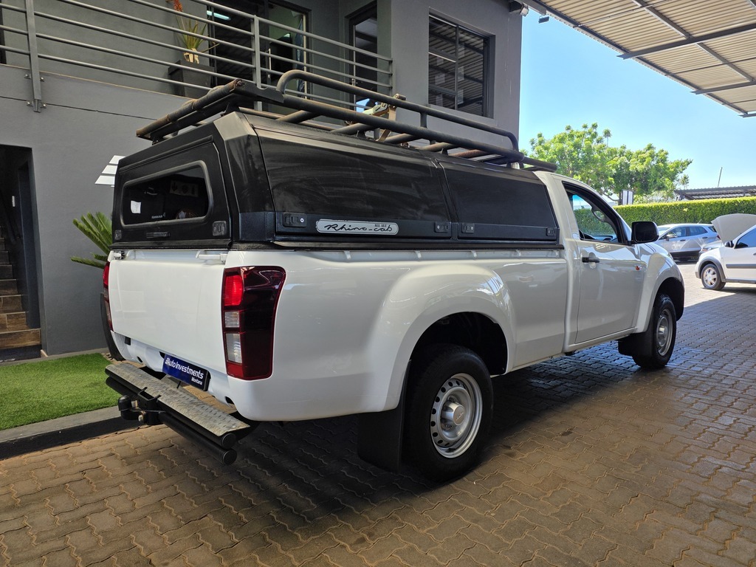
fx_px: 502
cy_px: 284
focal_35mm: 23
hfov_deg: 73.9
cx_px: 378
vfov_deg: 58.9
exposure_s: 1/359
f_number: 1.7
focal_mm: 6.25
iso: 40
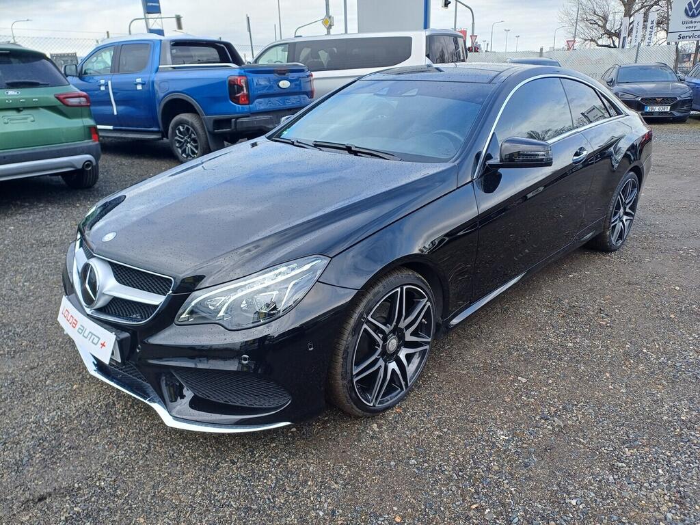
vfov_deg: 54.9
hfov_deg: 69.4
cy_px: 262
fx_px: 506
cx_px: 350
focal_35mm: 25
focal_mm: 4.65
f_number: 1.8
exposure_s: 1/201
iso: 50
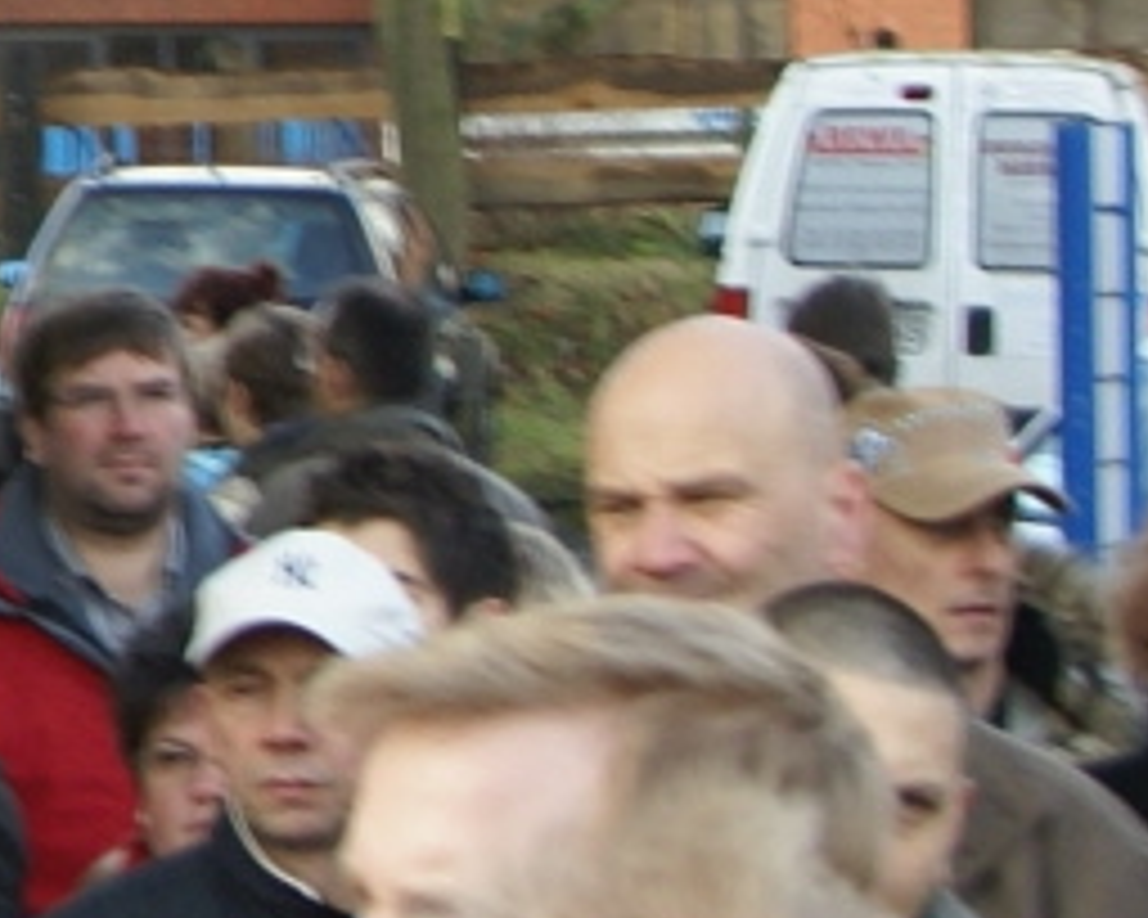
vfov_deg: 5.2
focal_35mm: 297
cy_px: -166
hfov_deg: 6.3
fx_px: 10091
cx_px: -1355
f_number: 5.6
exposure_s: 1/60
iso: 100
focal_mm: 28
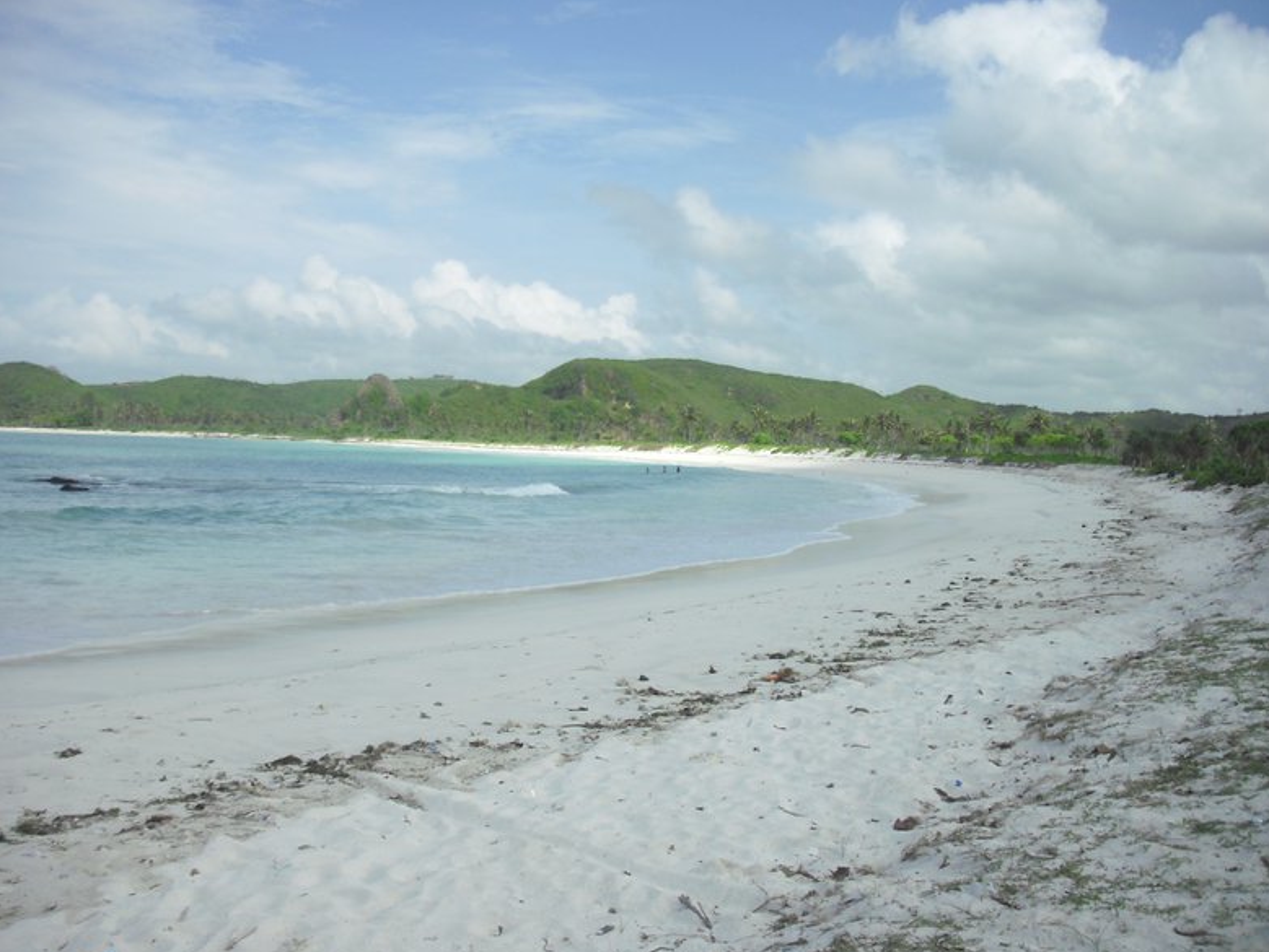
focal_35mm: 39
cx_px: 624
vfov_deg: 36.8
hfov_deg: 47.8
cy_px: 487
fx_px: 1430
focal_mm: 6.2
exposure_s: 1/320
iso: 100
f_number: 8
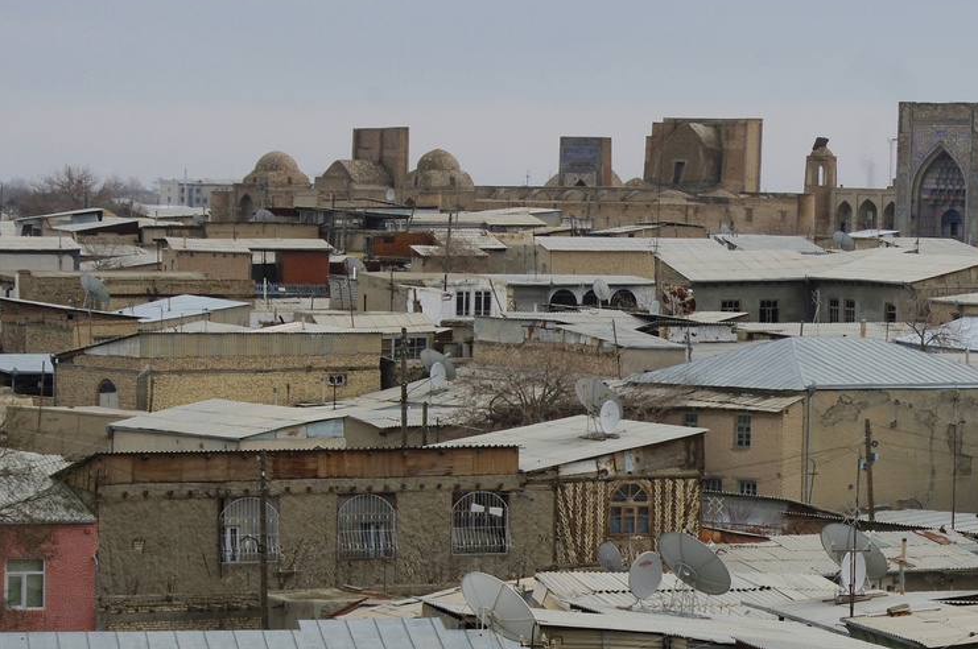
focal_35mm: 155
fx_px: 4205
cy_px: 492
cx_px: 775
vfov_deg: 8.8
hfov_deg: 13.2
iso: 200
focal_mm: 55
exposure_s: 1/125
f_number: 10
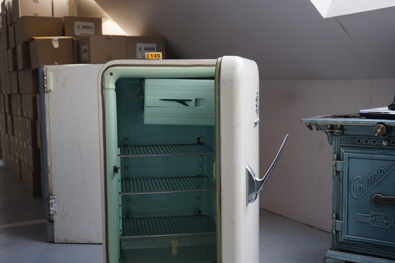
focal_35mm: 45
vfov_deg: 29.8
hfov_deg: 43.6
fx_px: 493
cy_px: 132
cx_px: 198
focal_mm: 30
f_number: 5
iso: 250
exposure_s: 1/60
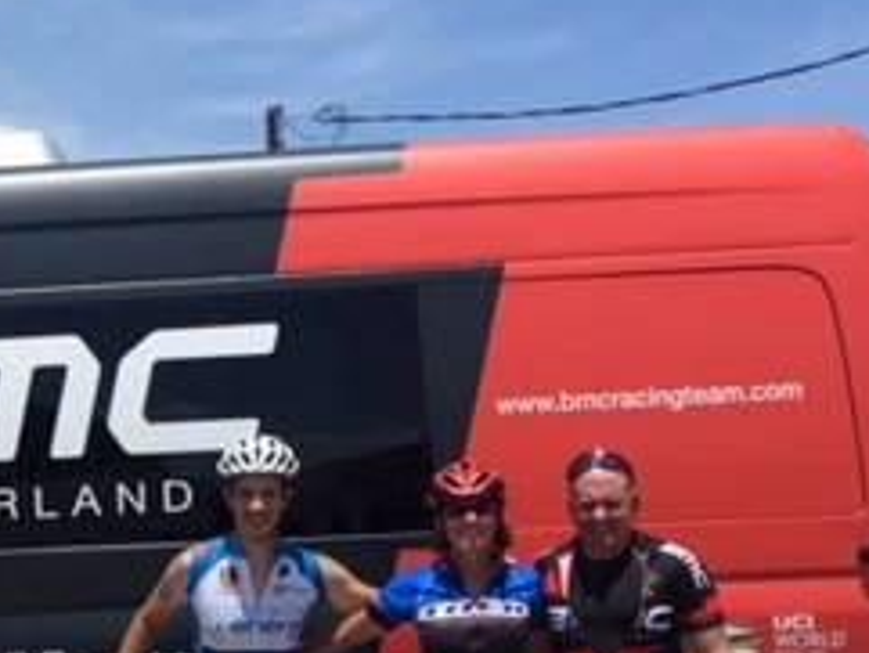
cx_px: -43
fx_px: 1934
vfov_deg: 18.8
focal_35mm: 77
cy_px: 588
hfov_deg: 24.0
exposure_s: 1/2326
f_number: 2.2
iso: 32
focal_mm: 4.15
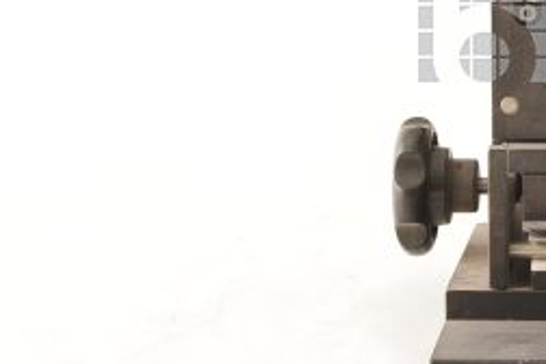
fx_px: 1805
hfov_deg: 16.6
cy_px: 31
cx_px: 635
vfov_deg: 11.4
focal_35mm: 119
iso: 1600
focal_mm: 50
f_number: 11
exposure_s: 1/125
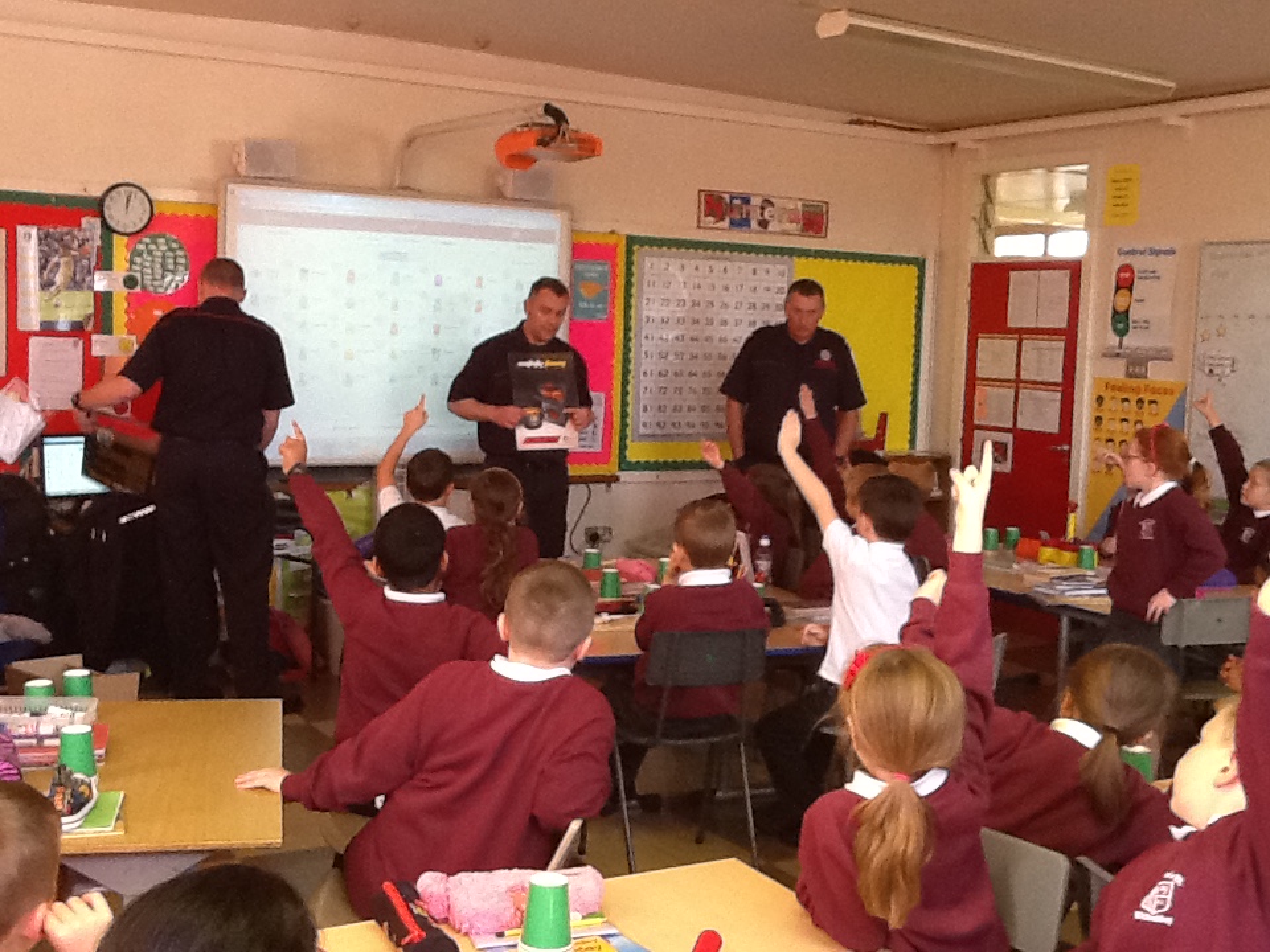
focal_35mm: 44
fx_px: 1614
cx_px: 635
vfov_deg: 32.9
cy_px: 476
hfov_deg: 42.9
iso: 160
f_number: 2.4
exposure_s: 1/30
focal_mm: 2.03
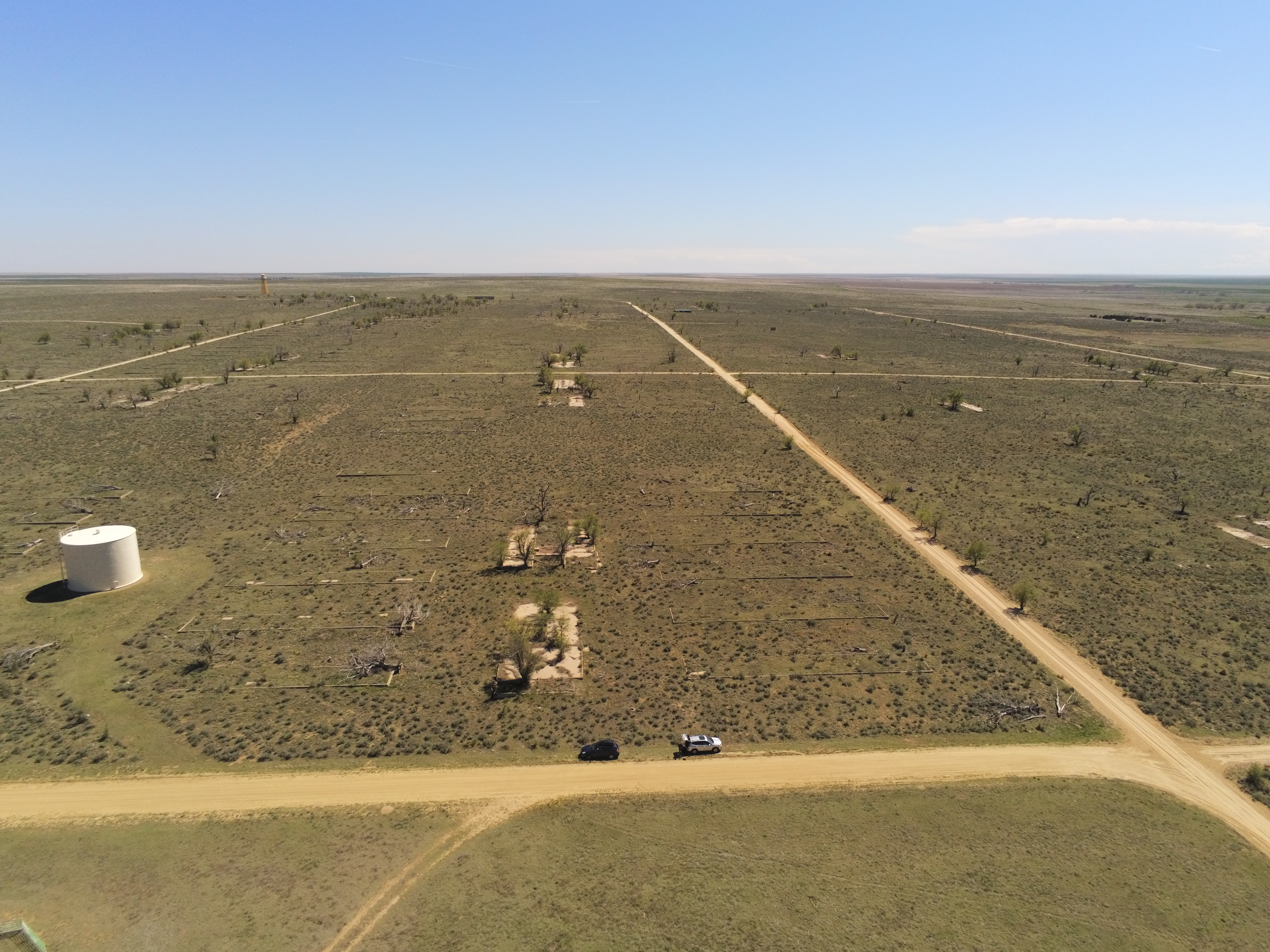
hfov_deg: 73.9
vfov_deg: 58.9
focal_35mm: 23
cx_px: 635
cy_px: 476
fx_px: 844
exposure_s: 1/1923
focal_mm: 4
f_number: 2.4
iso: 100
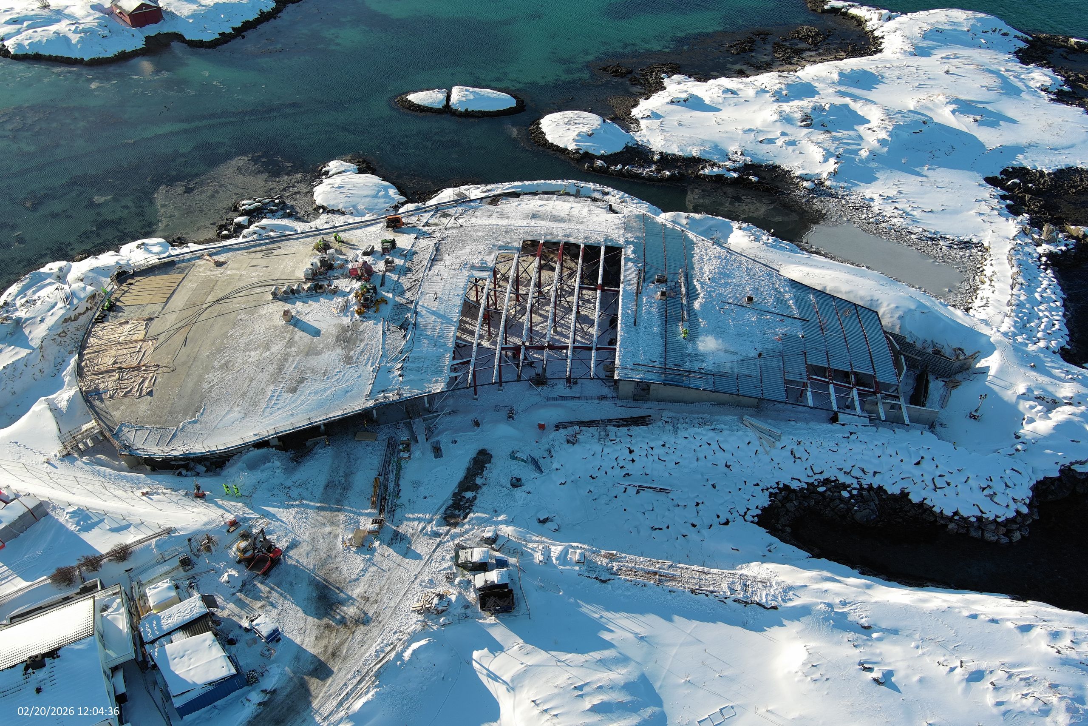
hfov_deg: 63.7
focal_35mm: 29
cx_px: 544
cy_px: 363
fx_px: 876
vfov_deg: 45.0
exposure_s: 1/214
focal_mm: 10.57
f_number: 2.8
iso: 100
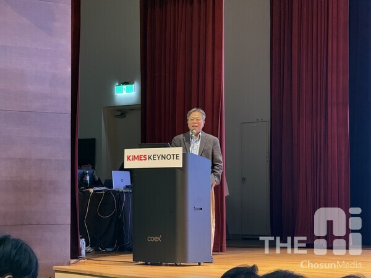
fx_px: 1286
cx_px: 186
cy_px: 139
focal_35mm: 120
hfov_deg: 16.4
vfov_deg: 12.3
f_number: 2.8
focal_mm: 15.66
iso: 1000
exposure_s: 1/40
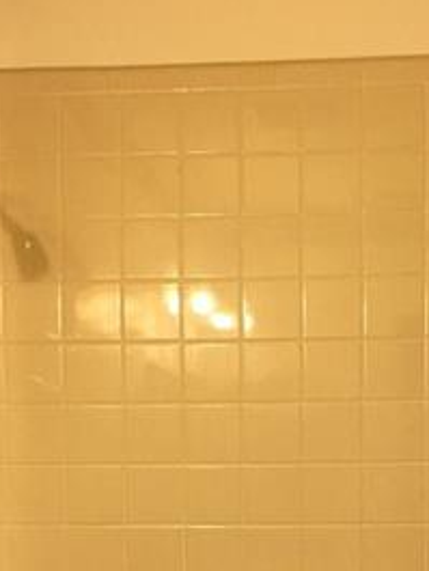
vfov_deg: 21.9
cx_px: 345
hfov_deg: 17.4
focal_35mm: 84
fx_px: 1387
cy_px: 644
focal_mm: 4.15
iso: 25
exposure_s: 1/15
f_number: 2.2
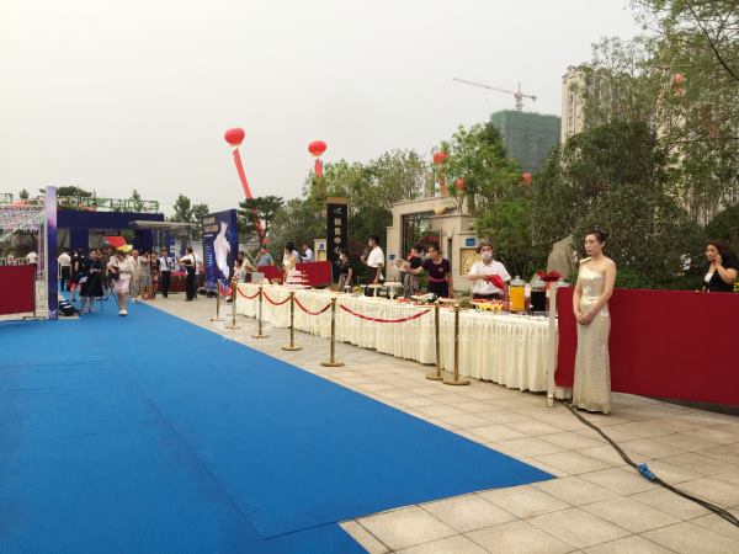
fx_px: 619
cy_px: 277
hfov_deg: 61.7
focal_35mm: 29
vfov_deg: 48.2
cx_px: 370
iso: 50
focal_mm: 4.15
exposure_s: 1/120
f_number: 2.2
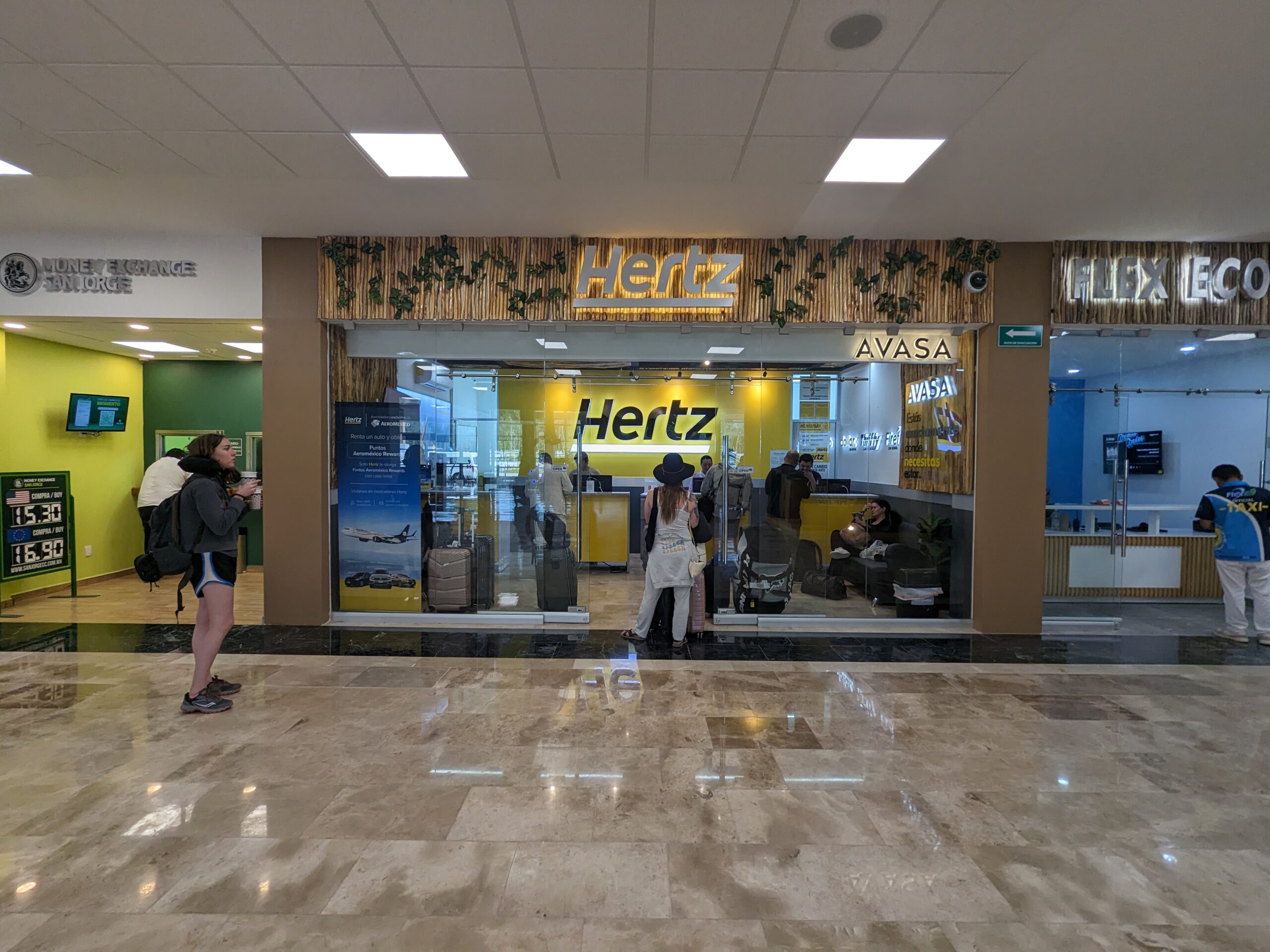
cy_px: 476
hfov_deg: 94.5
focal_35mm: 16
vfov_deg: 78.1
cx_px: 635
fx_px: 587
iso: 96
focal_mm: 2.35
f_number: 2.2
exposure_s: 1/120
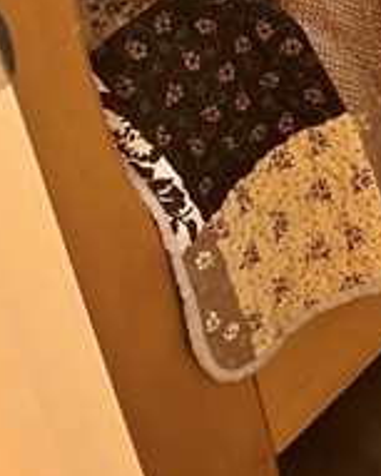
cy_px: -289
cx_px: 538
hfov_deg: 16.7
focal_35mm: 85
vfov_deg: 19.0
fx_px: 1197
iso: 500
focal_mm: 5.1
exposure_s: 1/30
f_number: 1.6
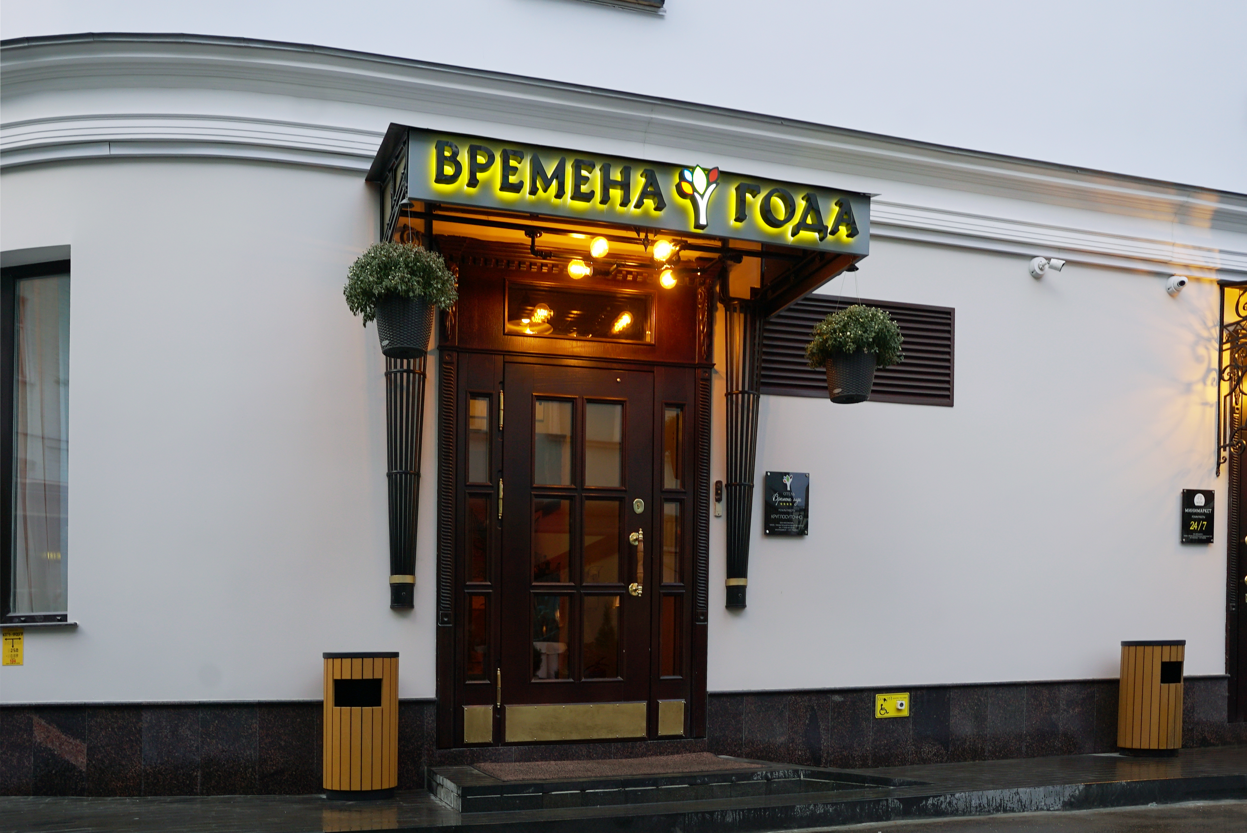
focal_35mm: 30
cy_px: 416
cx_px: 624
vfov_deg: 43.5
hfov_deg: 61.7
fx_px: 1043
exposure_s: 1/50
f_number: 4.5
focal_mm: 30.1
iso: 400
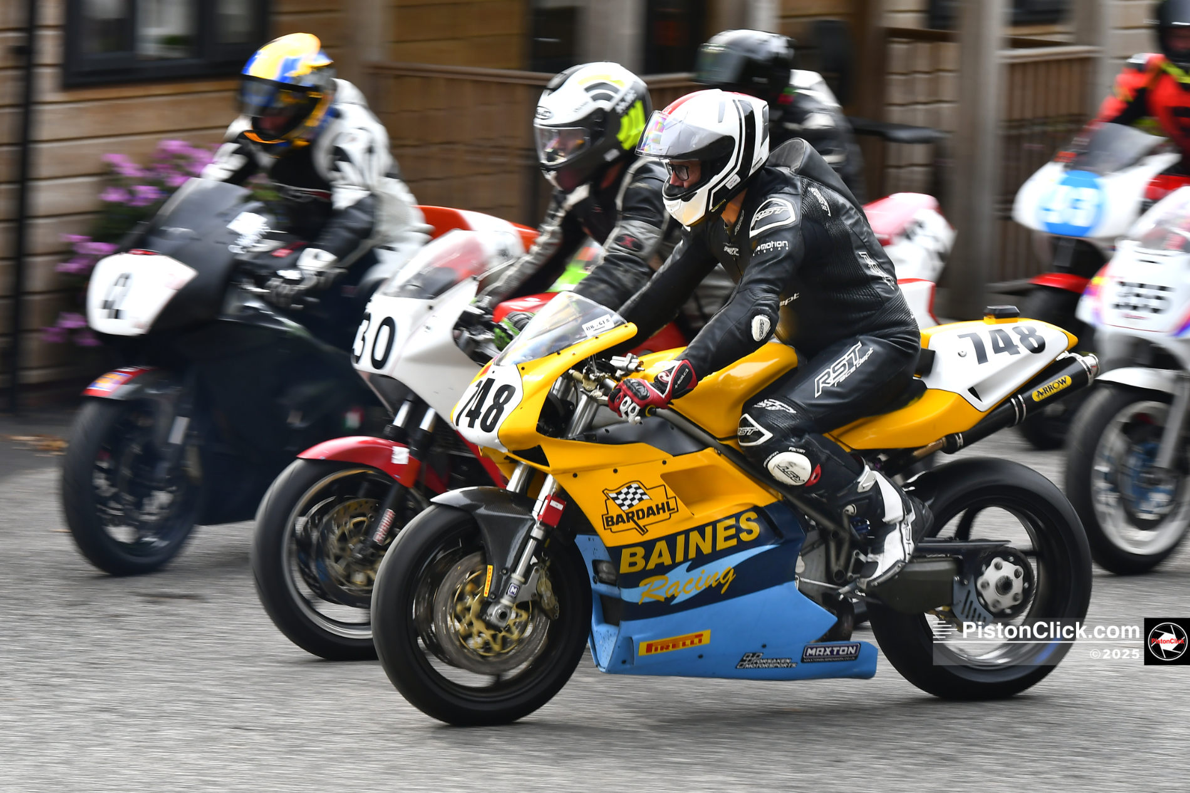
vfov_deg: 7.6
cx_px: 595
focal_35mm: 180
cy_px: 396
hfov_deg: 11.4
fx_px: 5949
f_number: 8
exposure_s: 1/50
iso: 200
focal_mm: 120
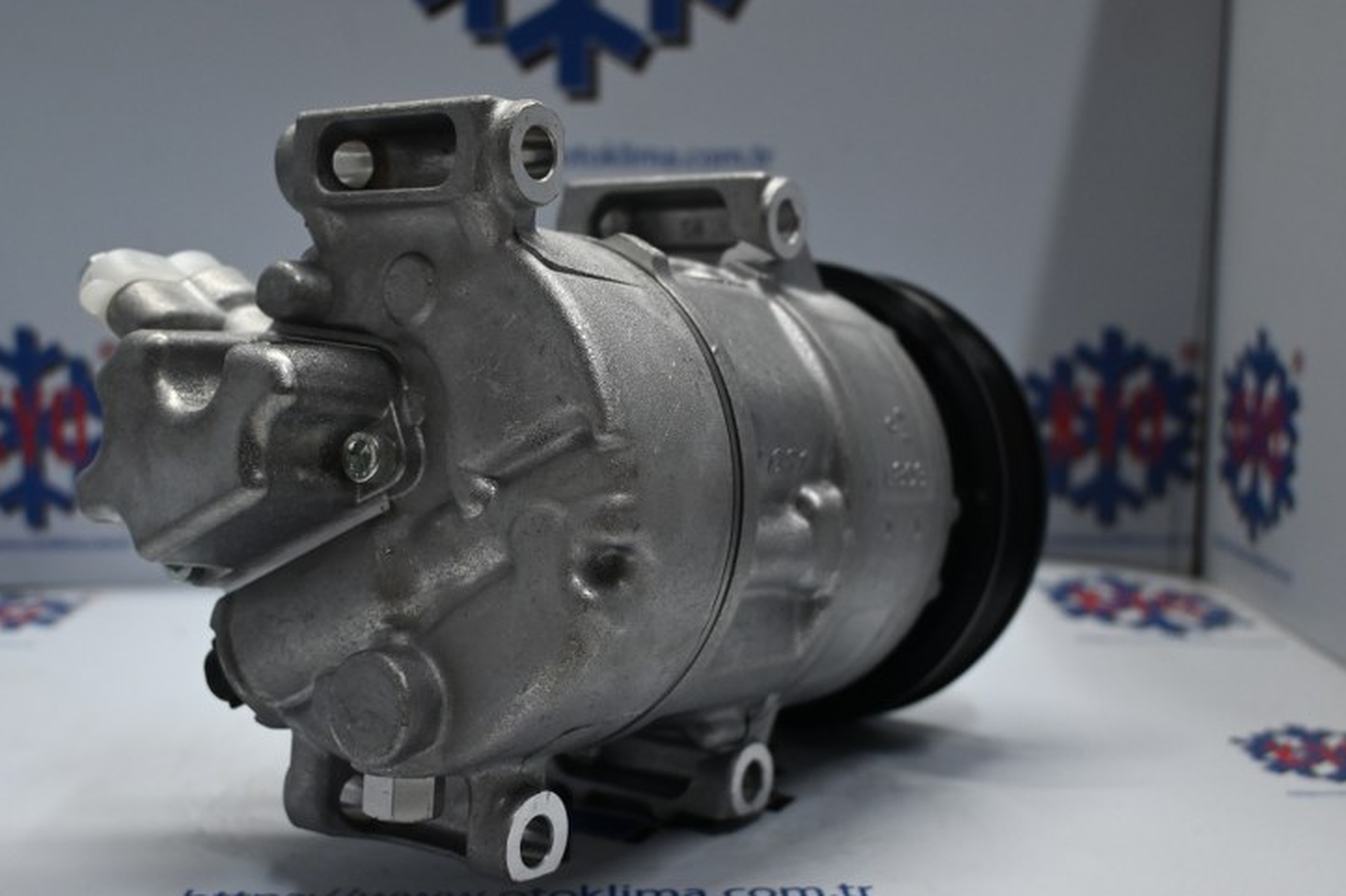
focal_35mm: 42
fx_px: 1553
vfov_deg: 32.2
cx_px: 634
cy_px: 448
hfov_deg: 46.8
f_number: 4.2
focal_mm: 25
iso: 800
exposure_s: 1/125
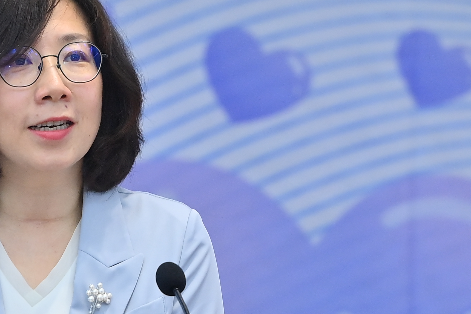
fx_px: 8465
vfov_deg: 2.1
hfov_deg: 3.2
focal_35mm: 647
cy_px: 267
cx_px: 154
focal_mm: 200
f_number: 4
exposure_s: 1/100
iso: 1600
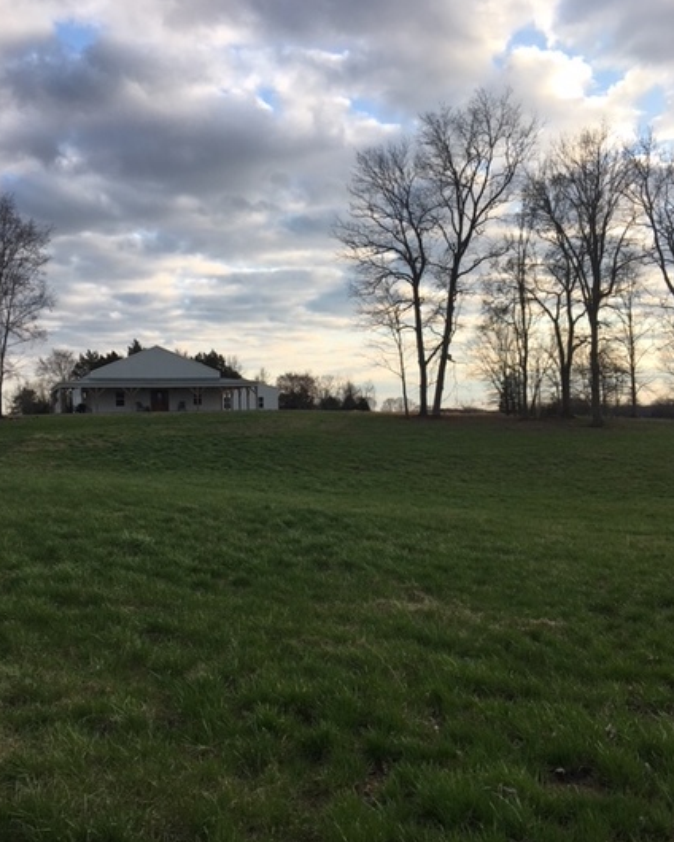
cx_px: 338
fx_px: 773
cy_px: 445
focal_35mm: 31
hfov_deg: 47.1
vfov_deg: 57.1
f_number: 2.2
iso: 25
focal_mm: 4.15
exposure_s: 1/674
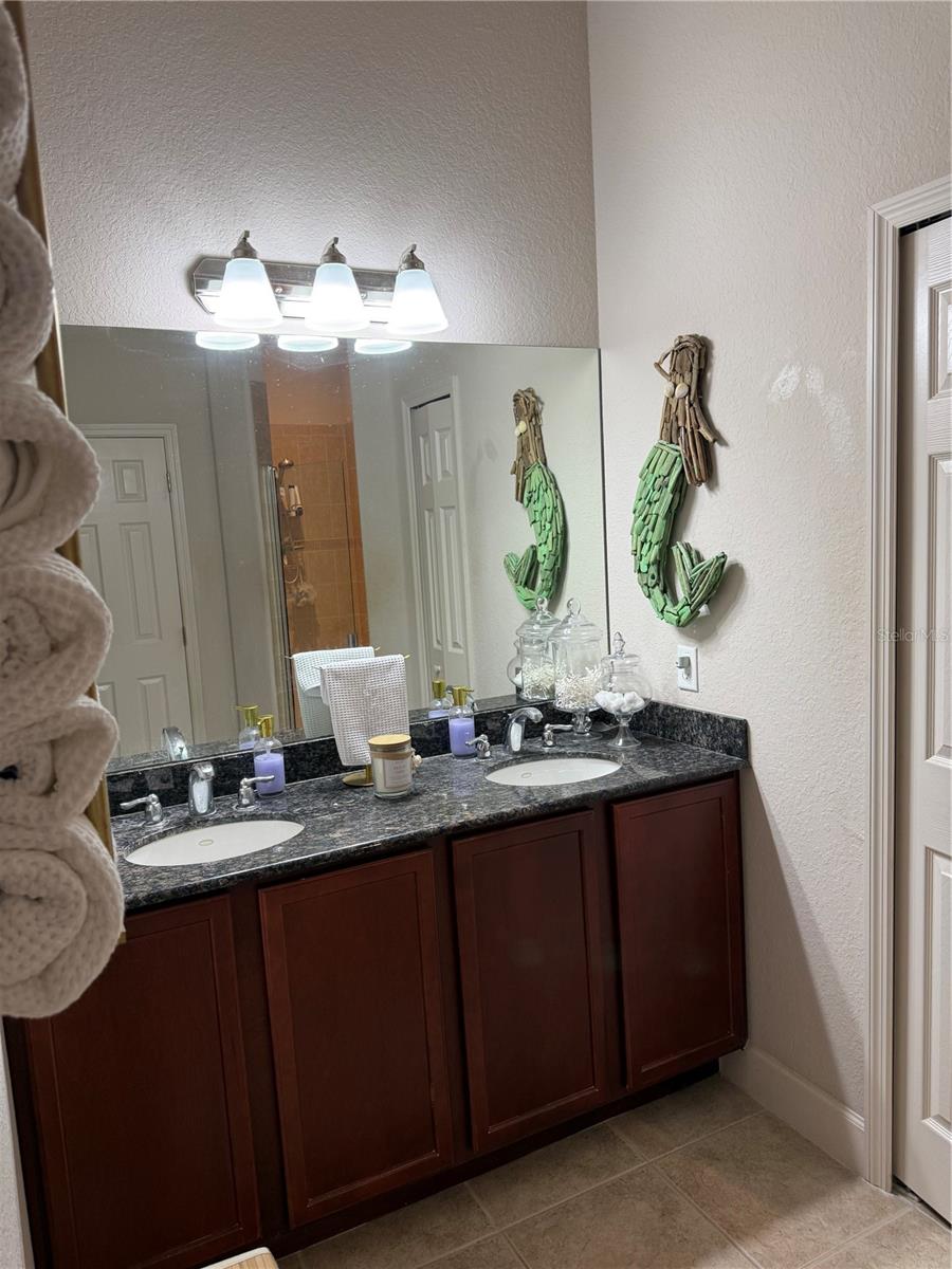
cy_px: 634
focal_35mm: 24
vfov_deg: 71.6
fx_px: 880
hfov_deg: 56.8
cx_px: 476
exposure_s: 1/60
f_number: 1.78
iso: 100
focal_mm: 6.76
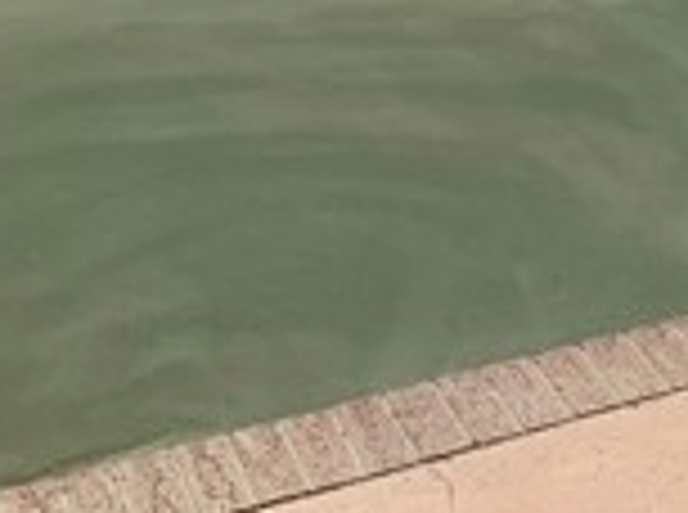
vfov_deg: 11.9
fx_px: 2161
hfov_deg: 17.3
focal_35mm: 109
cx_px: 800
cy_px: -558
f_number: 1.8
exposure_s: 1/3788
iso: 25
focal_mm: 4.25
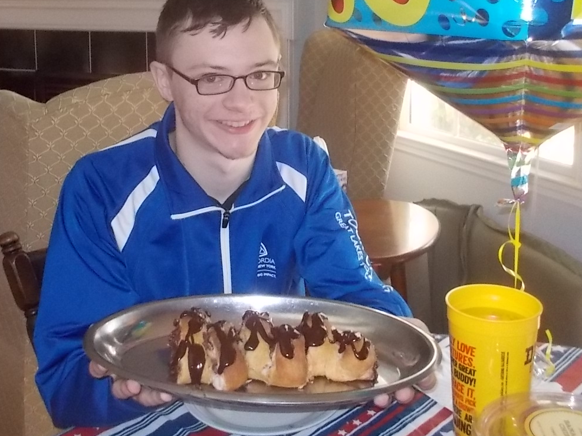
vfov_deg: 30.4
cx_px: 277
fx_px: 790
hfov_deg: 40.4
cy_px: 118
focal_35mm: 47
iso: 400
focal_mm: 4.1
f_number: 3.3
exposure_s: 1/30
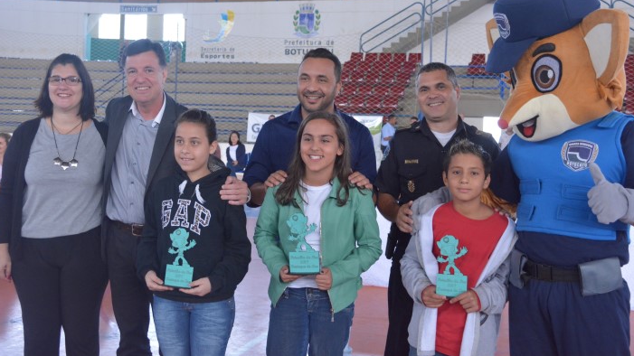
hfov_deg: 46.8
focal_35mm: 44
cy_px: 149
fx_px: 732
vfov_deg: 27.3
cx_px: 318
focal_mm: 27
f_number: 5.6
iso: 2500
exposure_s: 1/100
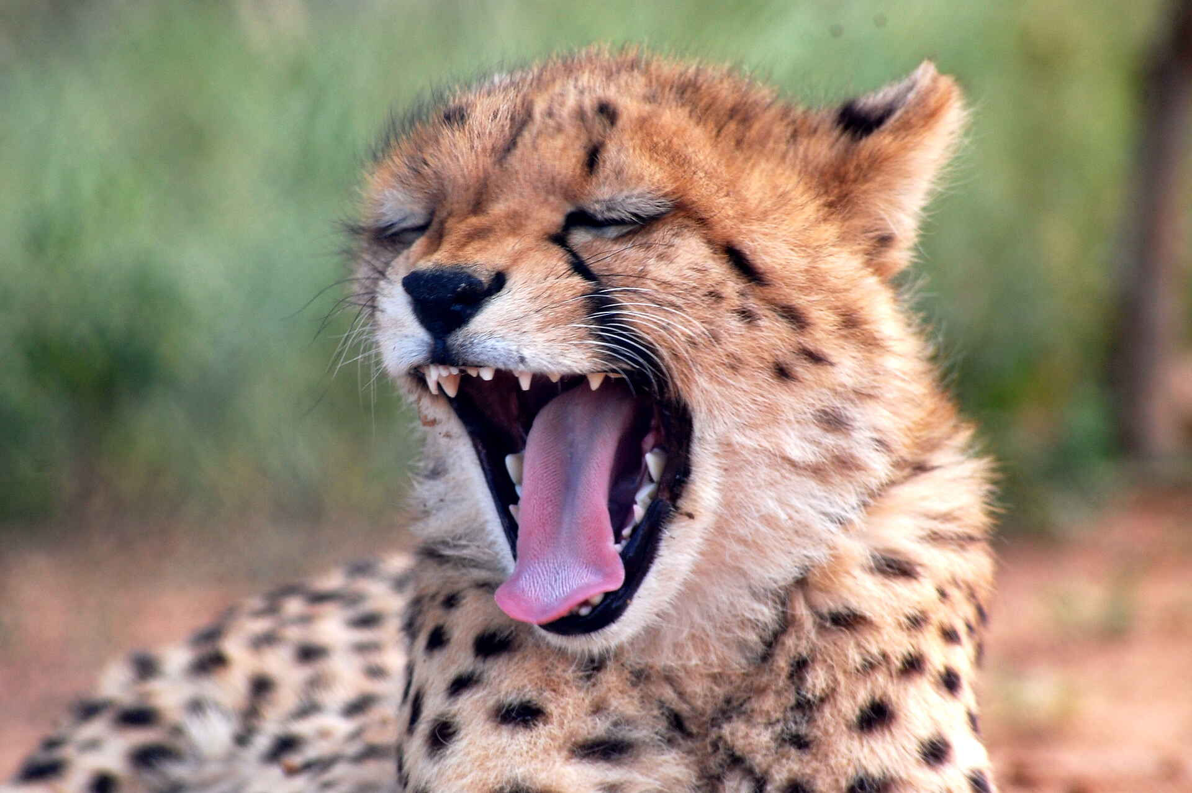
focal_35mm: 405
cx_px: 596
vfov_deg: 3.4
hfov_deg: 5.1
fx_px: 13399
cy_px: 396
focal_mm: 270
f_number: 10
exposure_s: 1/100
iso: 200
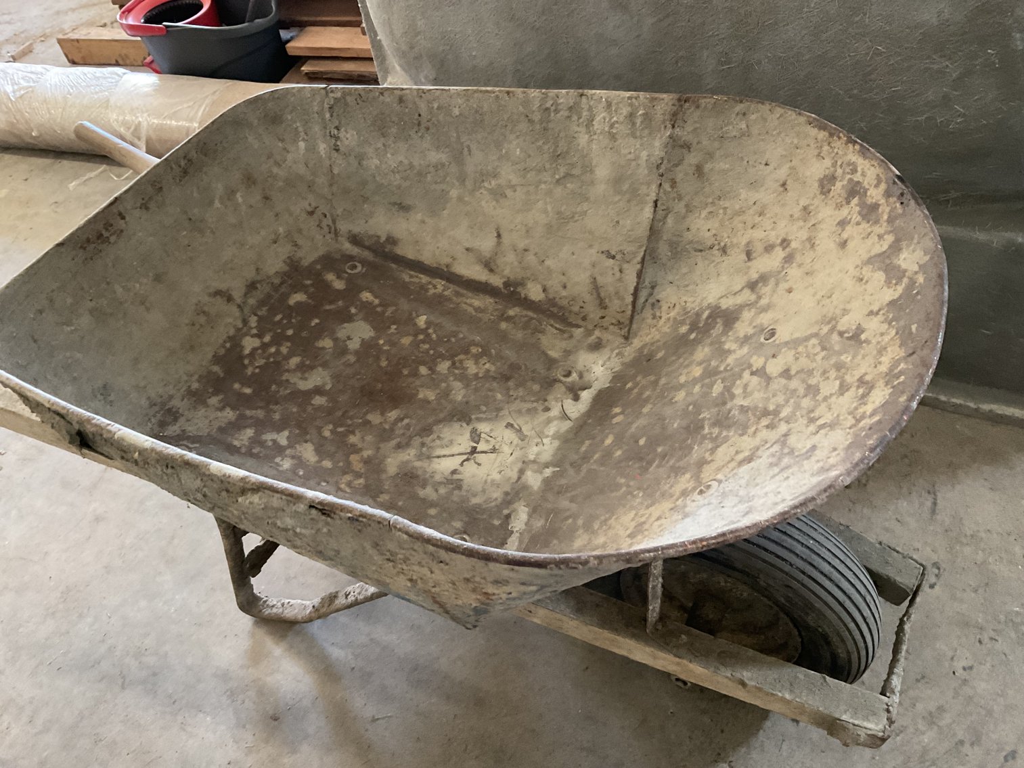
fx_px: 858
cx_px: 512
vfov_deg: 48.2
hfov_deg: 61.7
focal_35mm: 29
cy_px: 384
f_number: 1.8
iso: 320
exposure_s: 1/30
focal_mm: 3
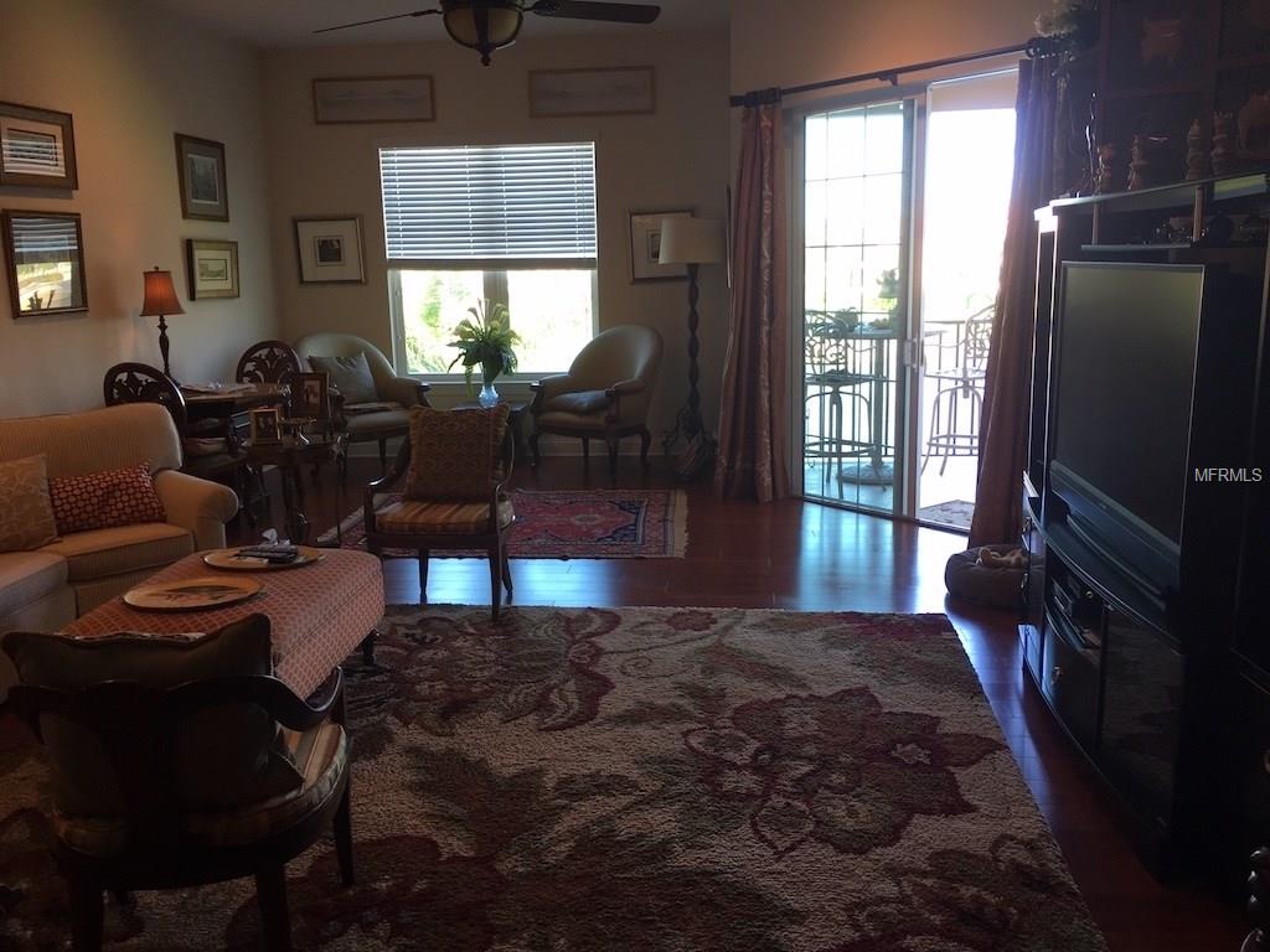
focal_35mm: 29
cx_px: 635
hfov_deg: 61.7
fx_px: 1064
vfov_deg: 48.2
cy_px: 476
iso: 32
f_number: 2.2
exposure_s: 1/30
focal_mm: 4.15
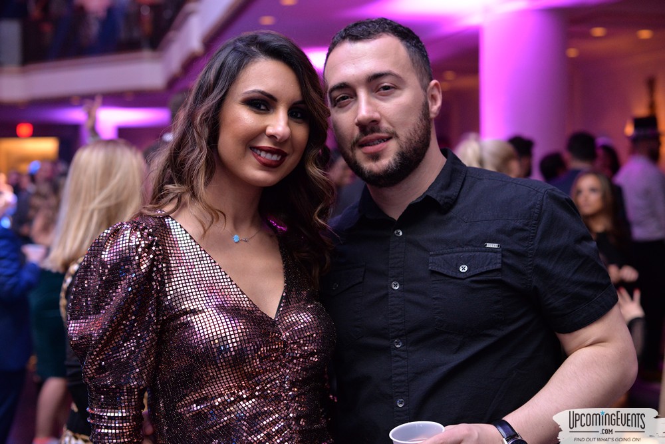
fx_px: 924
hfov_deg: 39.6
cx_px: 332
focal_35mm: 50
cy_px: 222
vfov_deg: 27.0
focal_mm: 50
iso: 2000
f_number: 3.5
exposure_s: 1/60
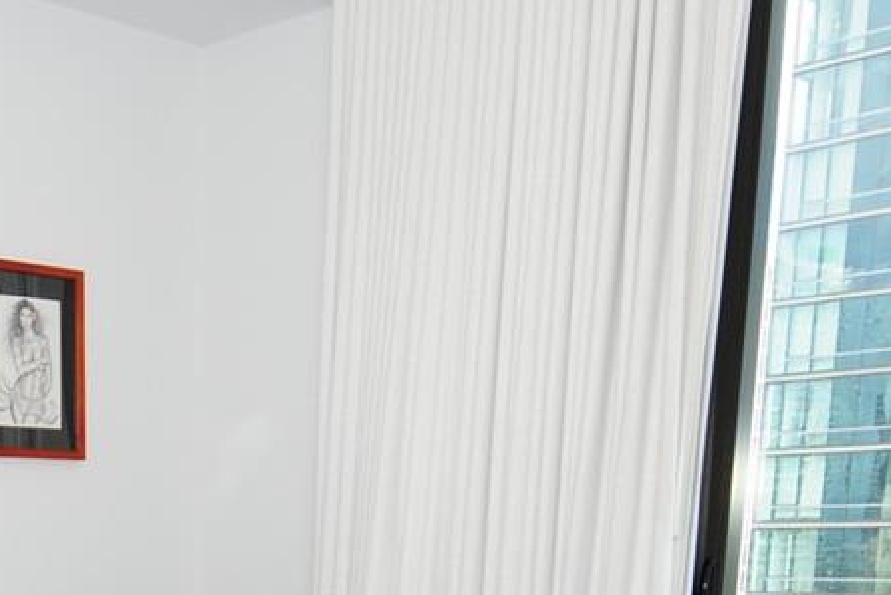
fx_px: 1585
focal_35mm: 64
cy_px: 922
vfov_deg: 18.5
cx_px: 115
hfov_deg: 30.2
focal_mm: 12
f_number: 8
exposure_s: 1/60
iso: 400
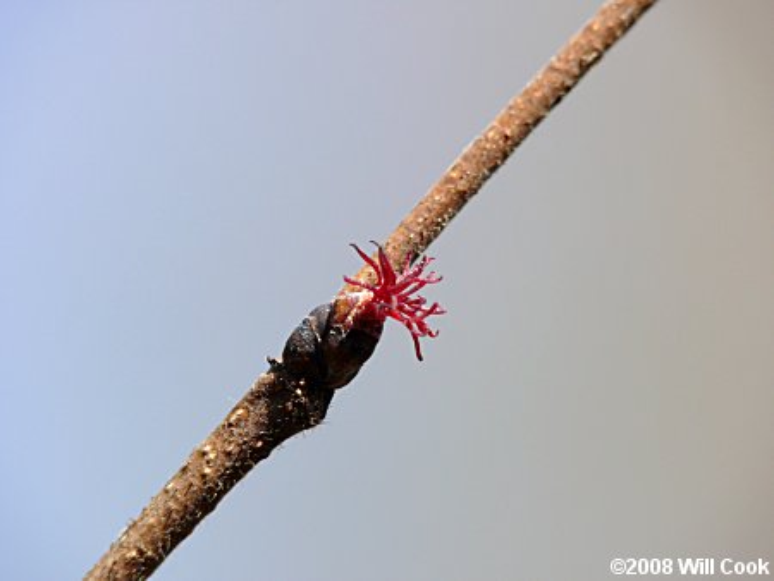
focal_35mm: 420
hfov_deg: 4.7
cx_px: 387
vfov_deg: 3.5
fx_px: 9396
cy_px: 290
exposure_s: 1/250
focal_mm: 88.8
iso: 100
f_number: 5.6
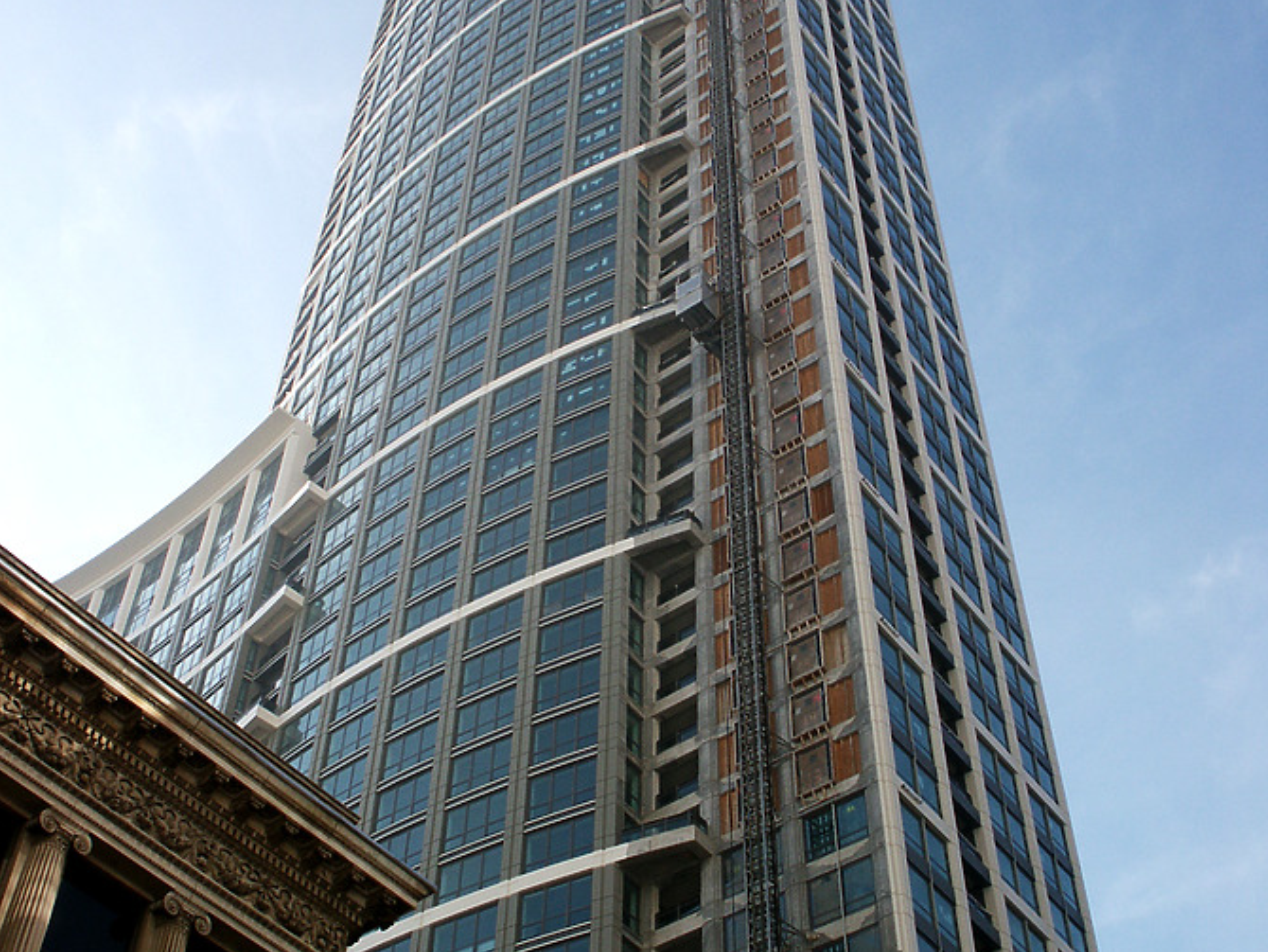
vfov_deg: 30.9
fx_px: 1722
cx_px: 635
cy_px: 422
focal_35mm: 47
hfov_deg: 40.4
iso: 64
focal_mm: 7.18
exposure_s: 1/180
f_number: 6.7
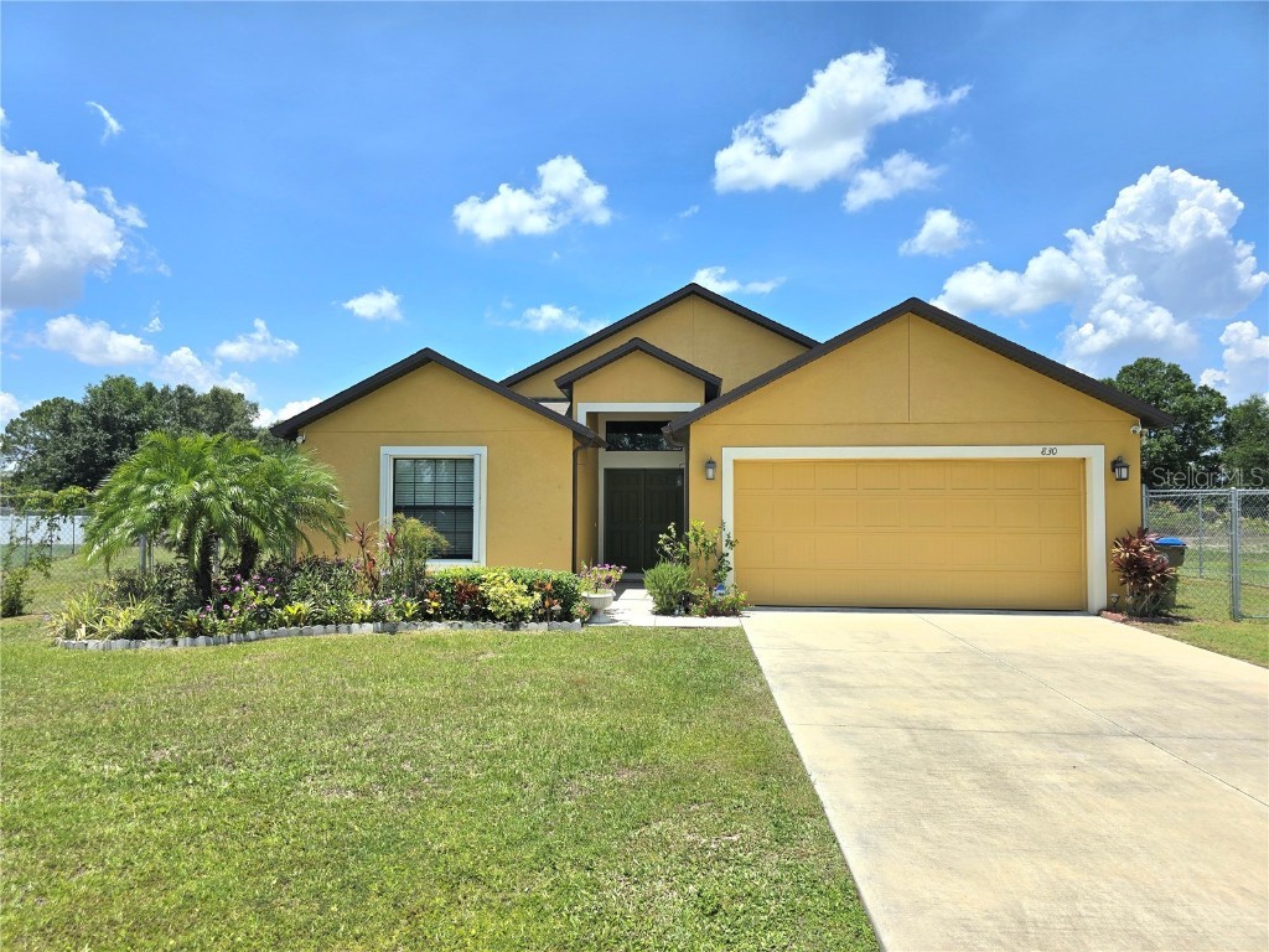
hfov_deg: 73.9
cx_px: 634
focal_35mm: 23
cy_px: 476
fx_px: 843
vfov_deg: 58.9
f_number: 1.7
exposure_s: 1/1429
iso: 12
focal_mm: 6.3
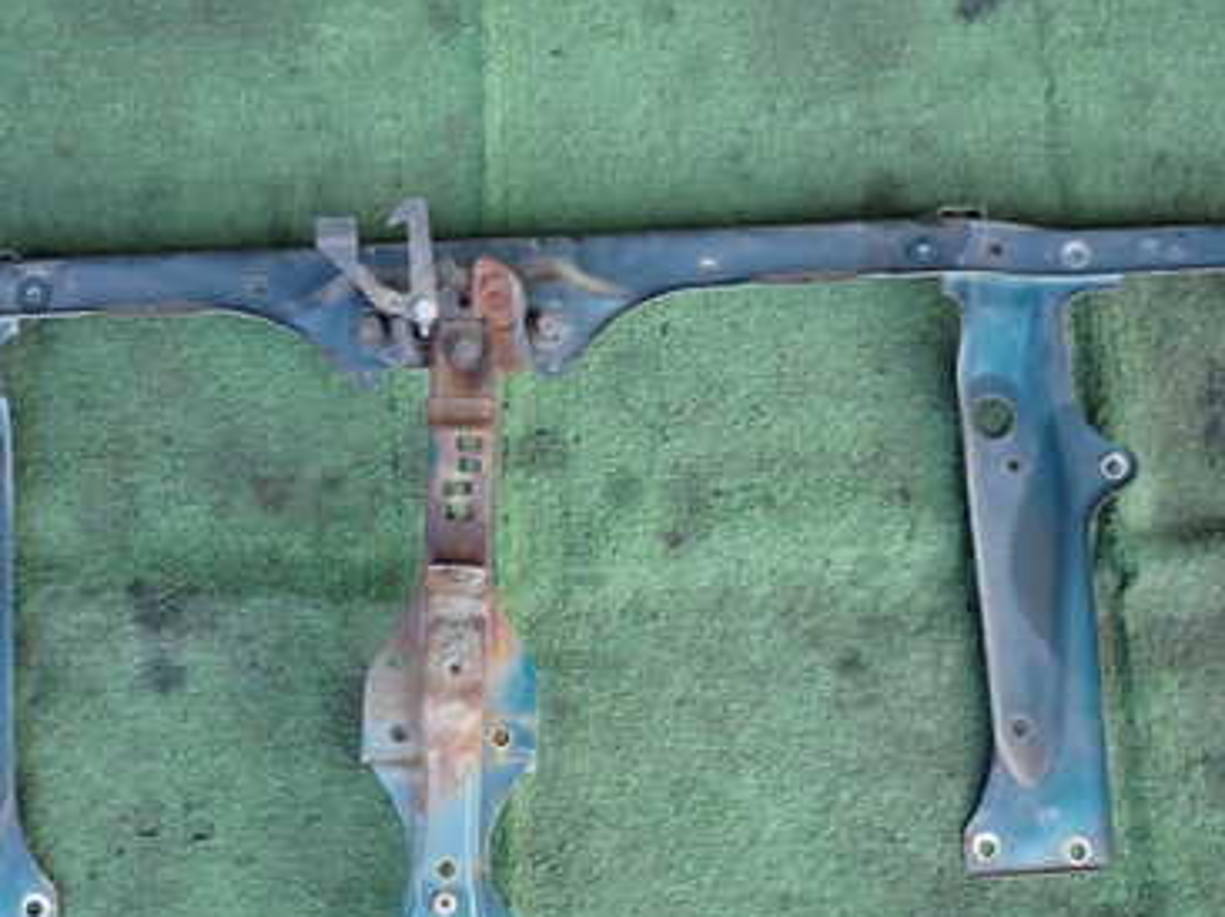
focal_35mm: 41
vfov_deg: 34.9
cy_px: 562
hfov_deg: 45.7
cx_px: 522
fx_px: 1450
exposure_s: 1/125
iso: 200
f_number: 2
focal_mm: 4.5
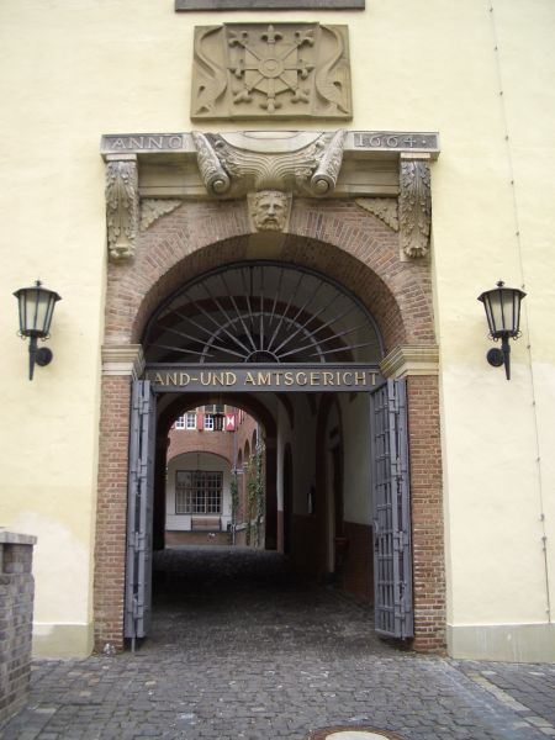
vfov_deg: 52.6
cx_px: 278
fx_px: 748
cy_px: 370
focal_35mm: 35
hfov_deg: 40.7
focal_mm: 5.8
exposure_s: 1/60
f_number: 2.6
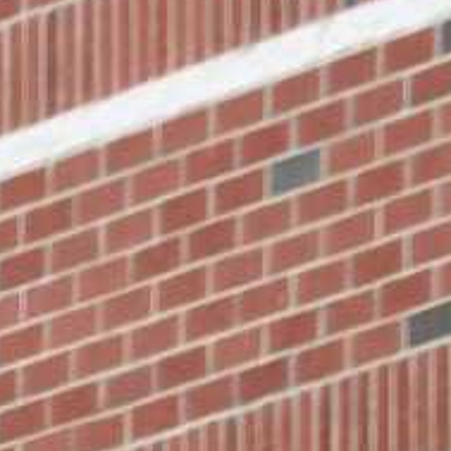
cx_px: -1322
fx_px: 19363
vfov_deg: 1.3
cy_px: 1442
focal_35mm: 1314
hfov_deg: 1.3
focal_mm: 95
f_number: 2.8
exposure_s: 1/1000
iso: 640
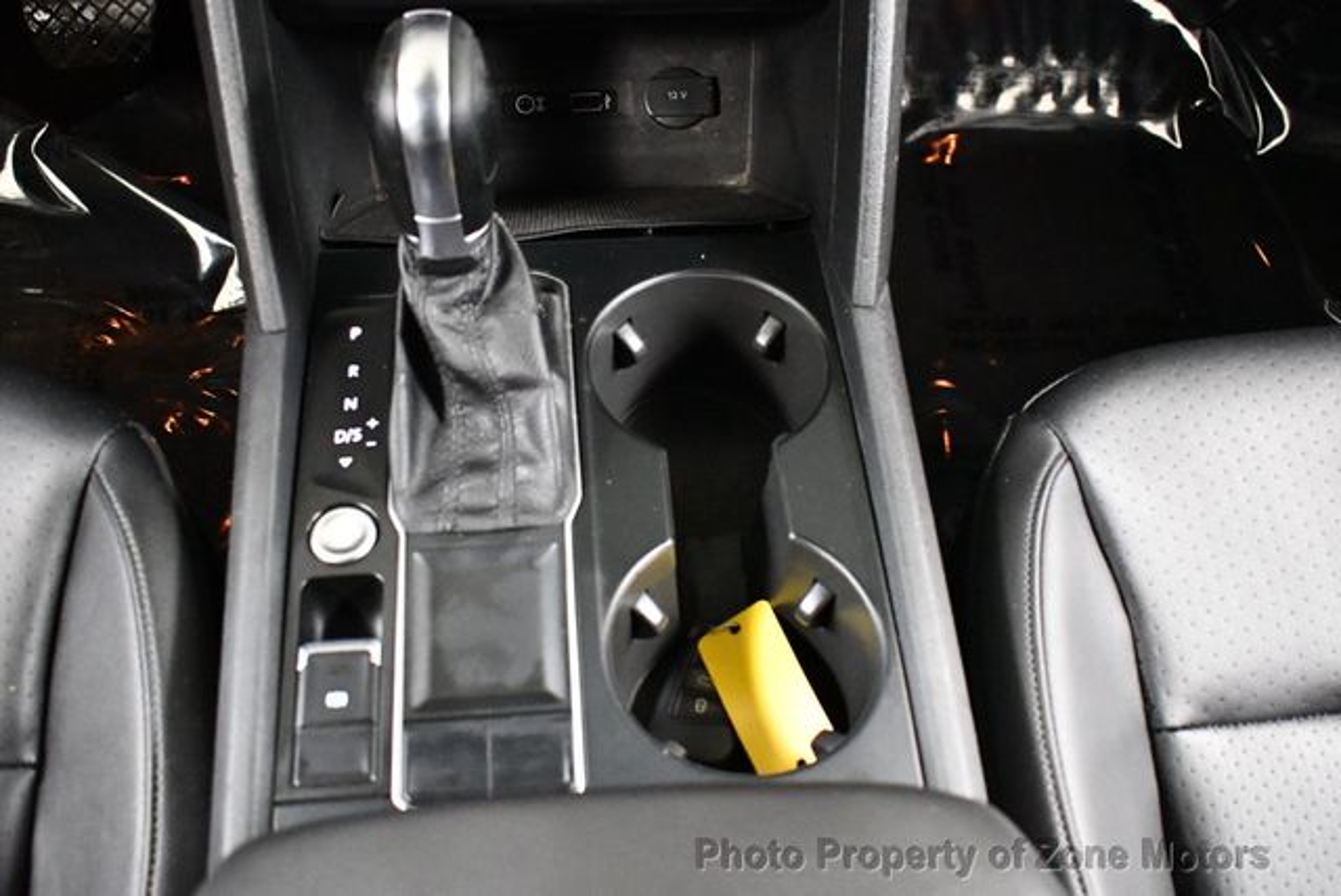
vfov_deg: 36.9
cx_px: 670
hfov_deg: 53.1
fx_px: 1342
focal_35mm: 36
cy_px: 448
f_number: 3.5
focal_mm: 18
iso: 9000
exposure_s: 1/60
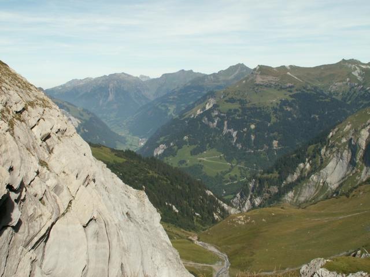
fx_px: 374
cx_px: 185
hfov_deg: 52.6
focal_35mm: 35
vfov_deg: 40.7
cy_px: 138
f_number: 8
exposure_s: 1/160
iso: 50
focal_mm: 5.86
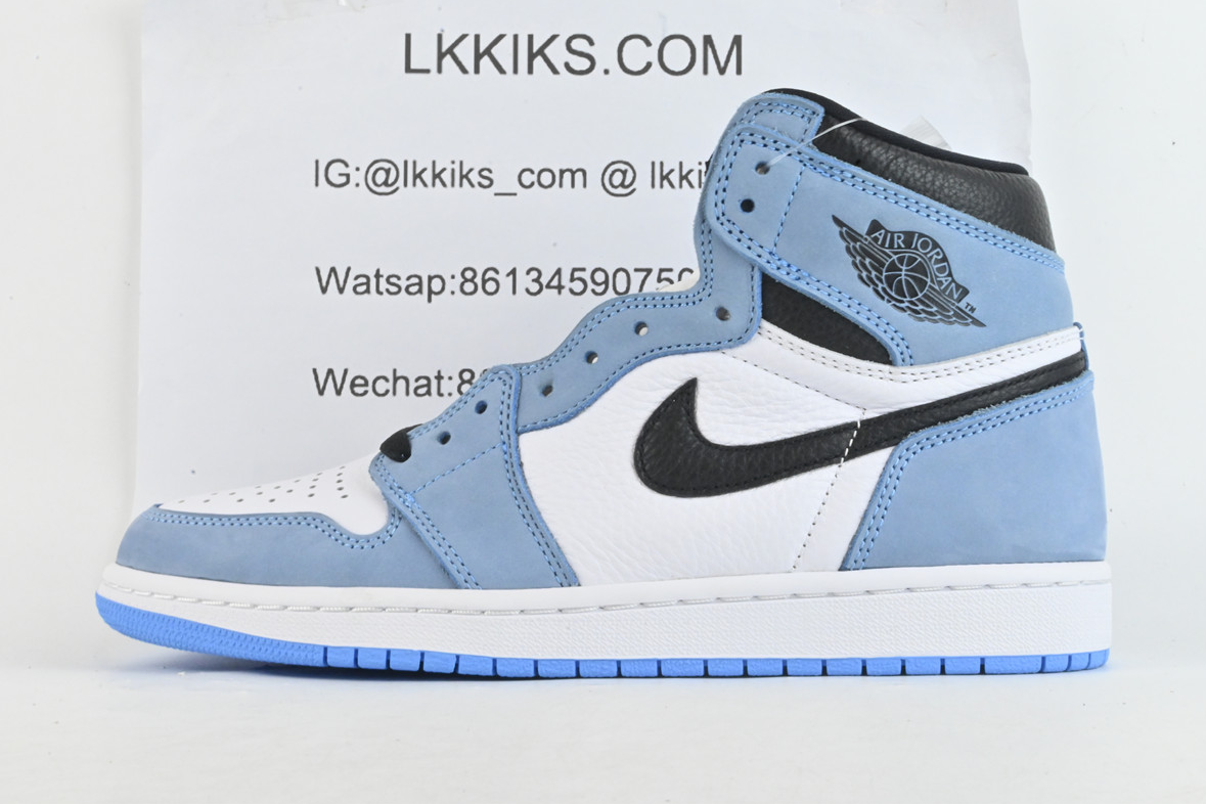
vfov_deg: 23.4
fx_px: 1943
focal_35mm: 58
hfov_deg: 34.5
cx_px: 606
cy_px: 400
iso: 1600
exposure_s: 1/13
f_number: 36
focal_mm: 38
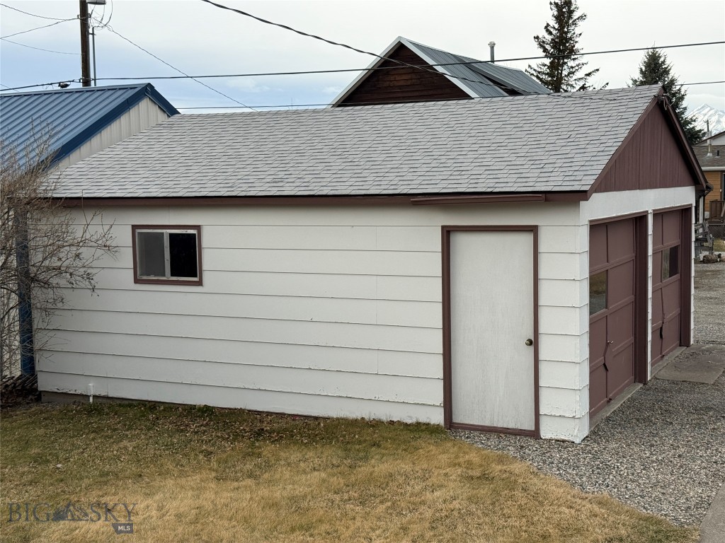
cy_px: 272
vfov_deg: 30.3
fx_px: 1005
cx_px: 362
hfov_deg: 39.7
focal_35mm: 48
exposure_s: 1/1980
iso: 80
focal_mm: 6.76
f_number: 1.78
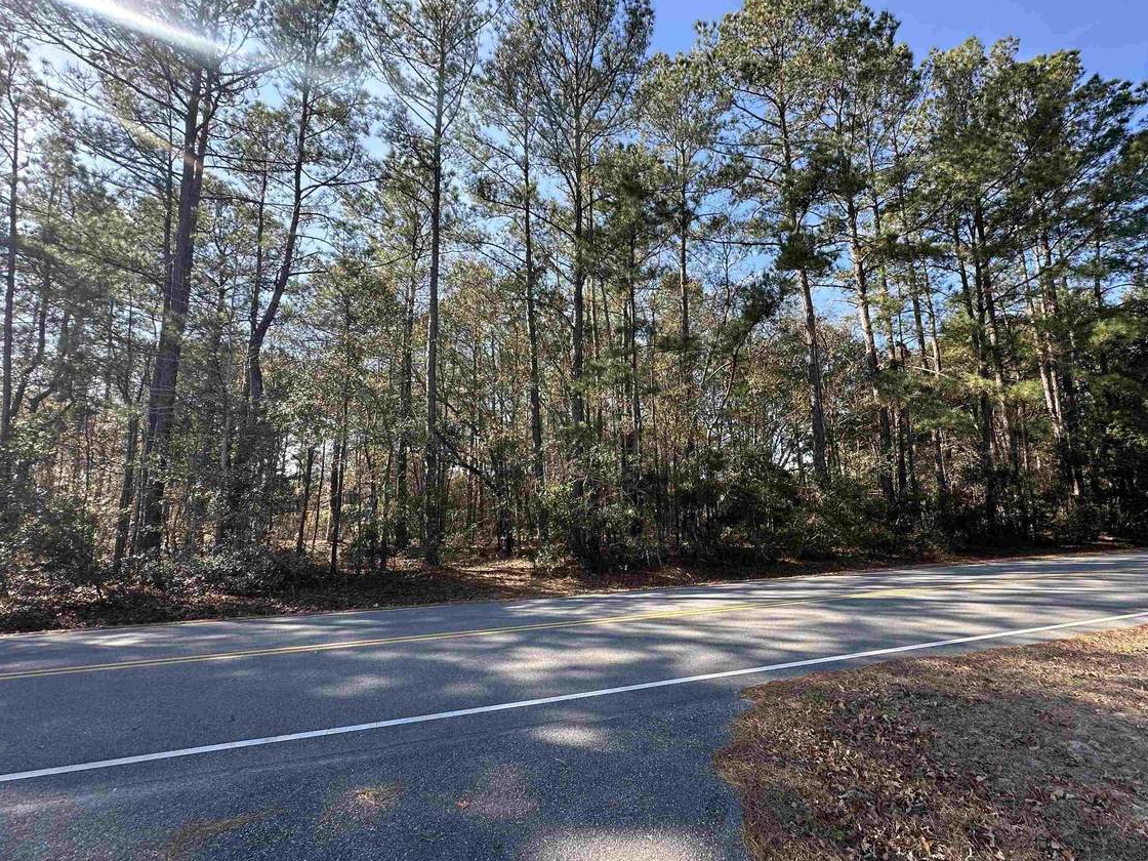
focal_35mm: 16
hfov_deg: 94.1
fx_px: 531
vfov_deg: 78.1
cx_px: 642
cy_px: 430
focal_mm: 2.22
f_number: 2.2
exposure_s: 1/254
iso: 40
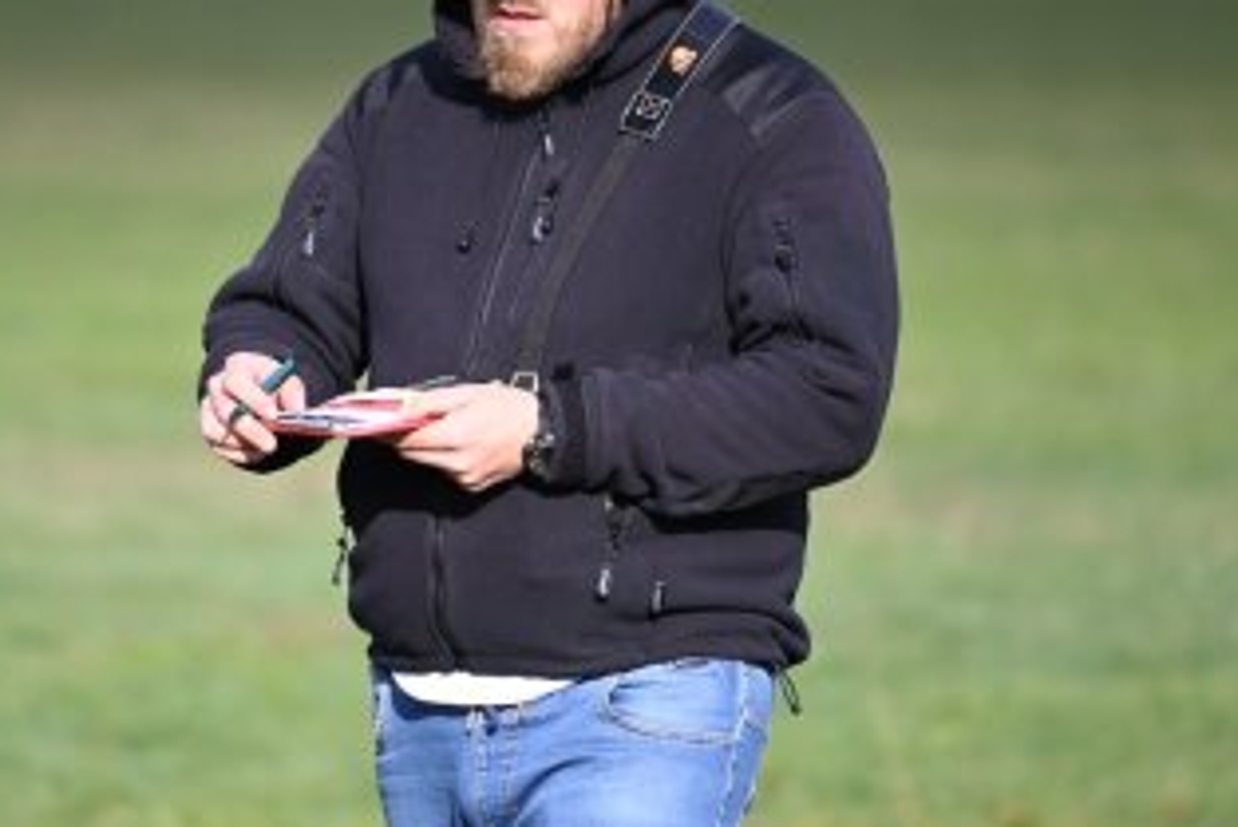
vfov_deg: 2.2
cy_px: 400
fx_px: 21880
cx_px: 488
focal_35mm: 636
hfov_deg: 3.2
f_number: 6.3
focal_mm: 400
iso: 1000
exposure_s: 1/2500
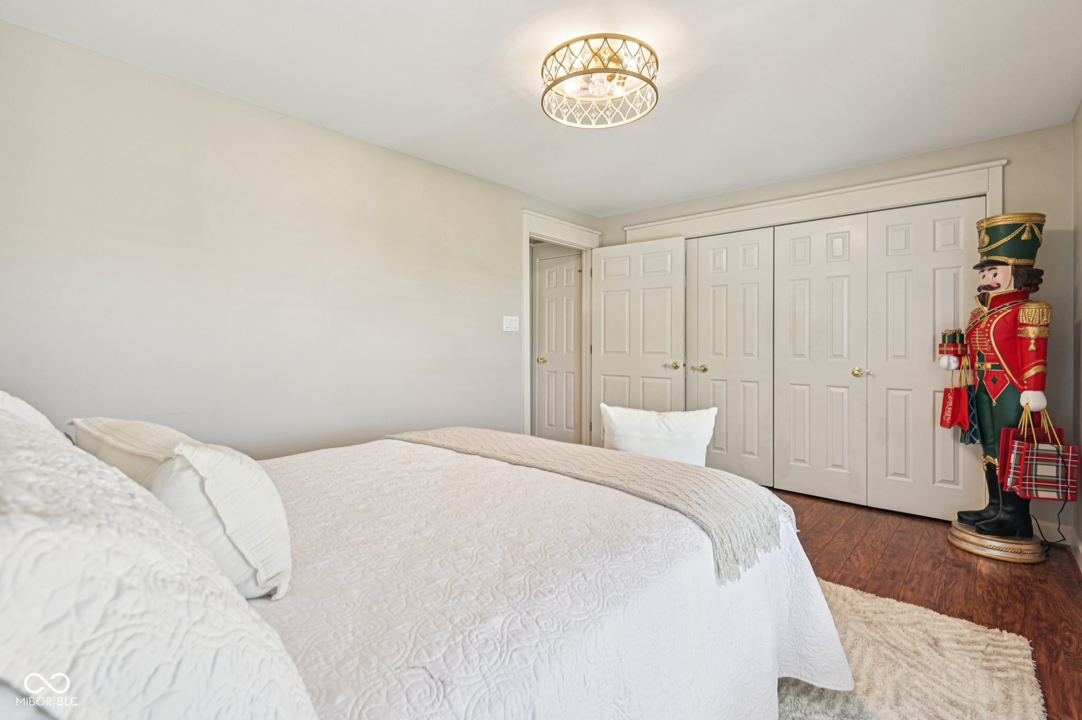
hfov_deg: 96.8
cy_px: 360
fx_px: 480
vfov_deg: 73.7
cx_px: 541
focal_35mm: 16
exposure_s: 1/15
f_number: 8
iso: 220
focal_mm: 16
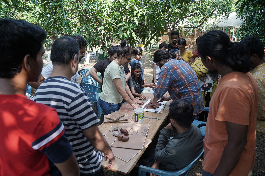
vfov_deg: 53.1
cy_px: 88
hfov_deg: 73.7
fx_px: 177
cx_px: 132
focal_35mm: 24
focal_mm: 24
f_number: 5
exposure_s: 1/125
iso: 200
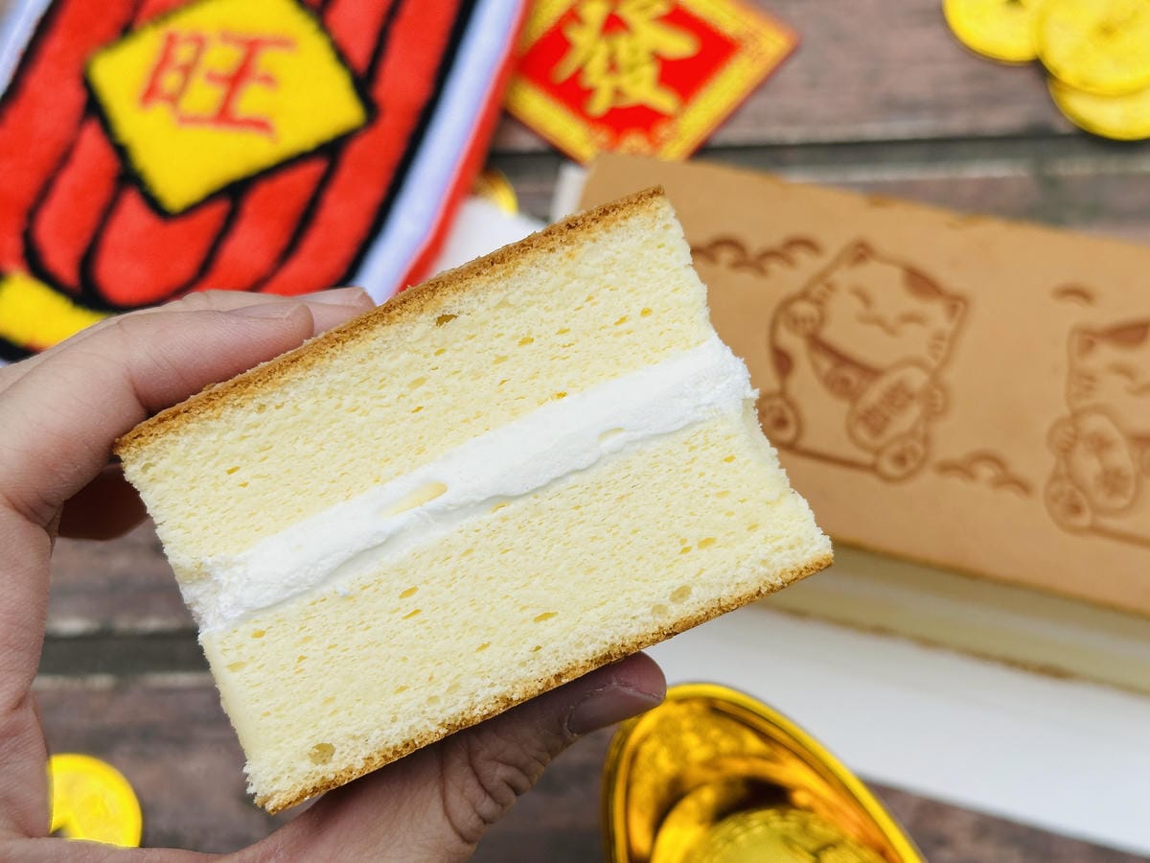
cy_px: 432
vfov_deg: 30.3
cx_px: 575
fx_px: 1595
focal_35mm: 48
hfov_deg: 39.7
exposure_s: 1/345
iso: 64
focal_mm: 6.86
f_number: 1.78
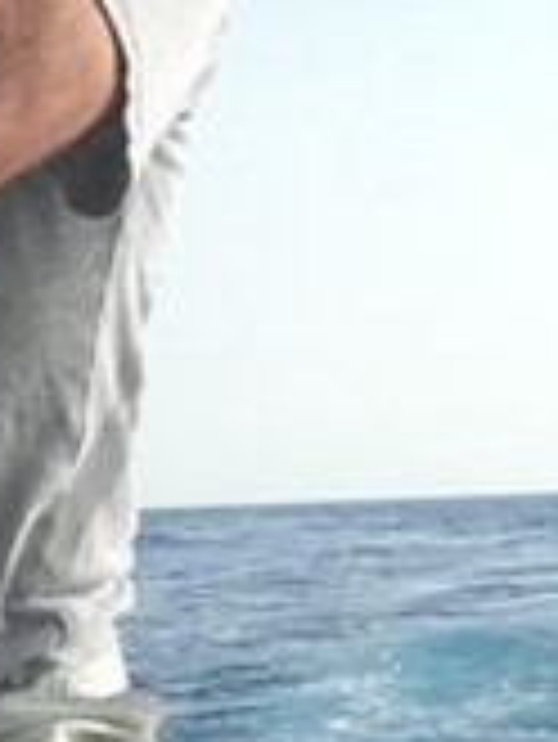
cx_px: -302
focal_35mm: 145
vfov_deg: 13.6
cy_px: 409
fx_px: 3112
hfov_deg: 9.9
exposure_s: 1/179
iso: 50
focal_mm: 6.3
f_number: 6.4
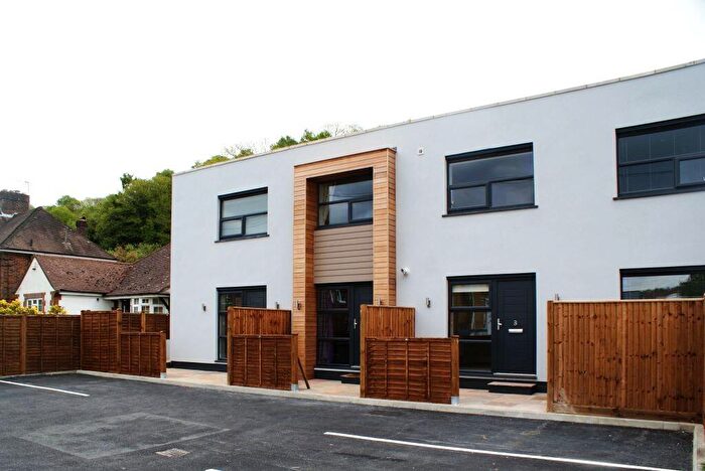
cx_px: 352
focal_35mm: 27
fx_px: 529
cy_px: 236
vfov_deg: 48.0
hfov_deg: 67.3
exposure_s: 1/60
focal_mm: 18
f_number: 8
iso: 100
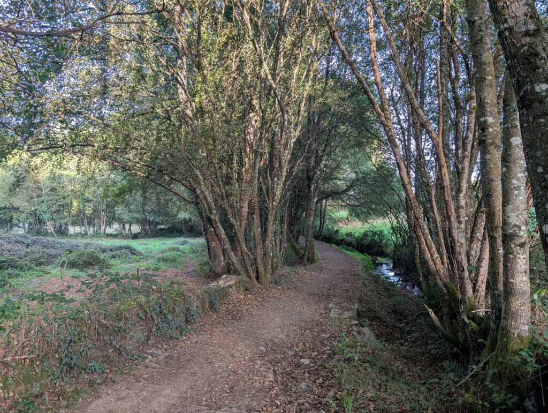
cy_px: 206
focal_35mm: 24
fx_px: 380
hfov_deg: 71.5
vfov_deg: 56.9
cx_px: 274
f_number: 1.68
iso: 24
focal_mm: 6.9
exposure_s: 1/54.3
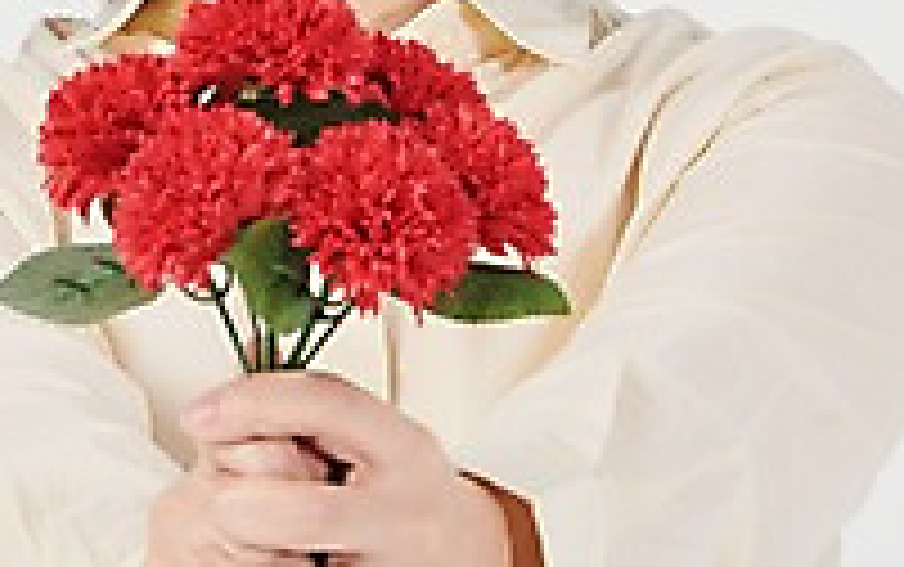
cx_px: 281
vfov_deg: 2.5
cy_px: -104
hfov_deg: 4.1
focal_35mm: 516
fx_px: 12723
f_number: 13
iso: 100
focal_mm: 170
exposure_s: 1/125
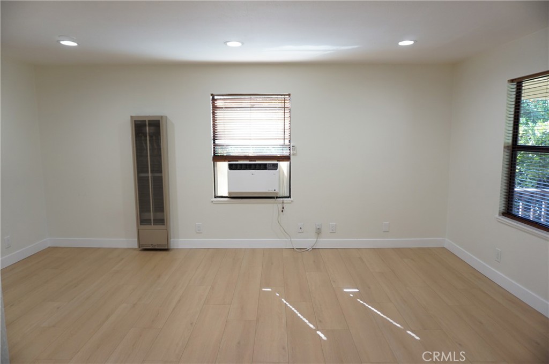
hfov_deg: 73.8
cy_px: 182
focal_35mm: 24
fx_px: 366
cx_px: 274
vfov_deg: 53.0
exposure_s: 1/60
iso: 250
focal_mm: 16
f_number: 3.5
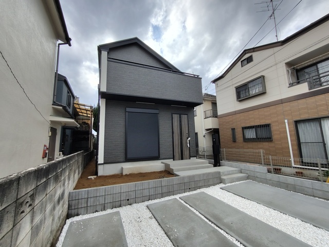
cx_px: 164
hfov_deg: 98.2
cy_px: 124
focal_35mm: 15
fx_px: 143
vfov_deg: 81.7
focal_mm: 1.6
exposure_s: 1/310
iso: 50
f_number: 2.4
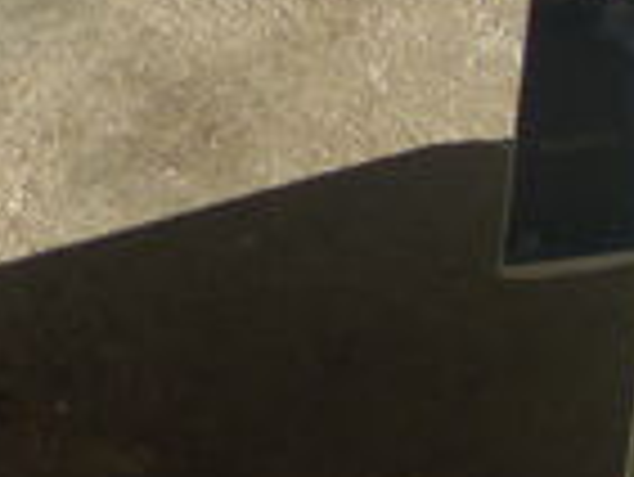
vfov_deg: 8.0
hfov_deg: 8.8
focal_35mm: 177
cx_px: 1996
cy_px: 972
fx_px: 3245
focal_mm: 4.5
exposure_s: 1/400
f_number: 4
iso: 100
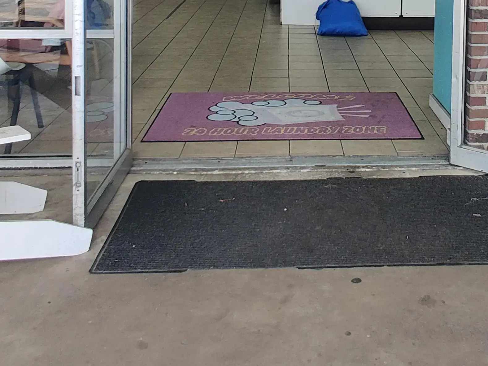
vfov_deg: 31.9
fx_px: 536
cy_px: -64
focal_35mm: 38
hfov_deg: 47.9
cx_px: 337
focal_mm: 2.25
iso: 100
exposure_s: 1/127
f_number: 2.2
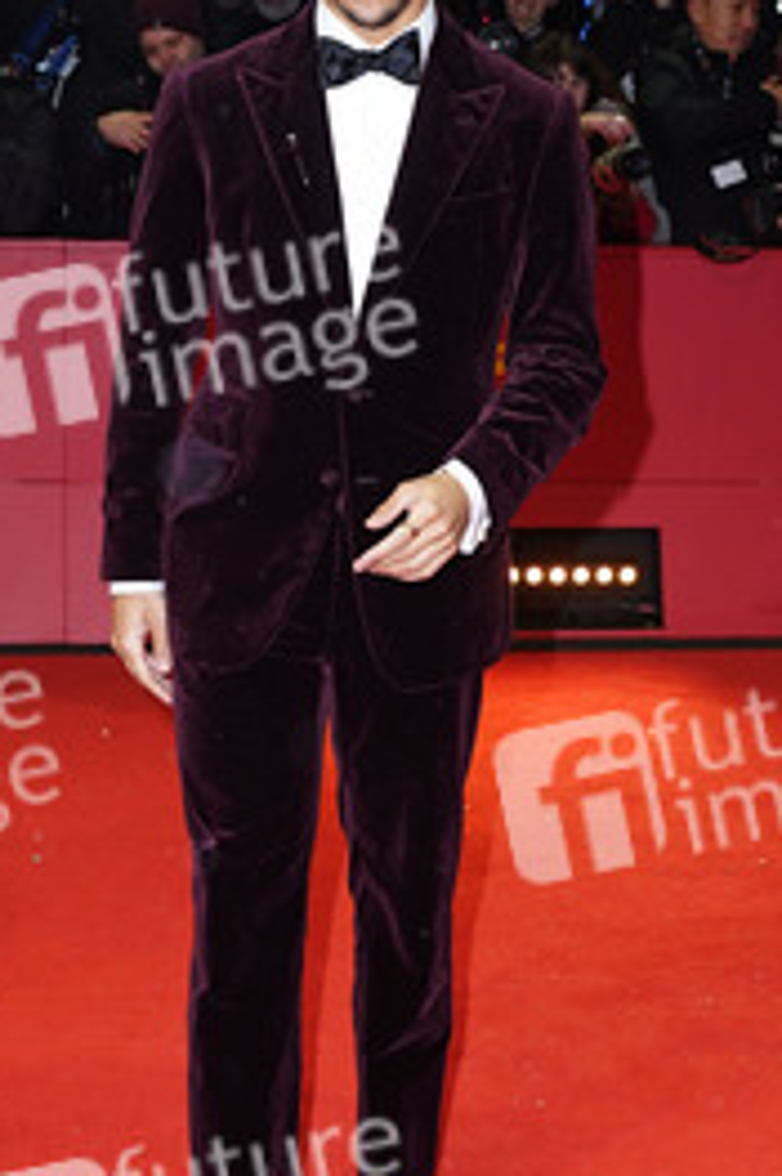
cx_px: 317
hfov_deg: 21.2
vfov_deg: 31.4
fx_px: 2088
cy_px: 554
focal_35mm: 64
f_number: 5.6
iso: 800
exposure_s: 1/160
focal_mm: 42
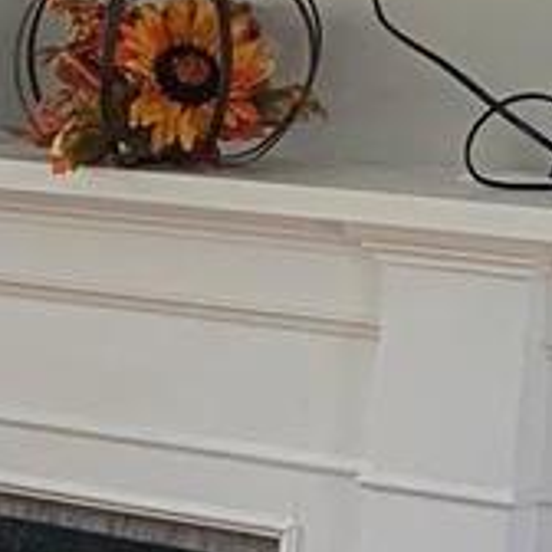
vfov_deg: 8.2
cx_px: -1163
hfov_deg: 7.3
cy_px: 739
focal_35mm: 210
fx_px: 3789
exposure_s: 1/110
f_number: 1.8
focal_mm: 4.25
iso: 100
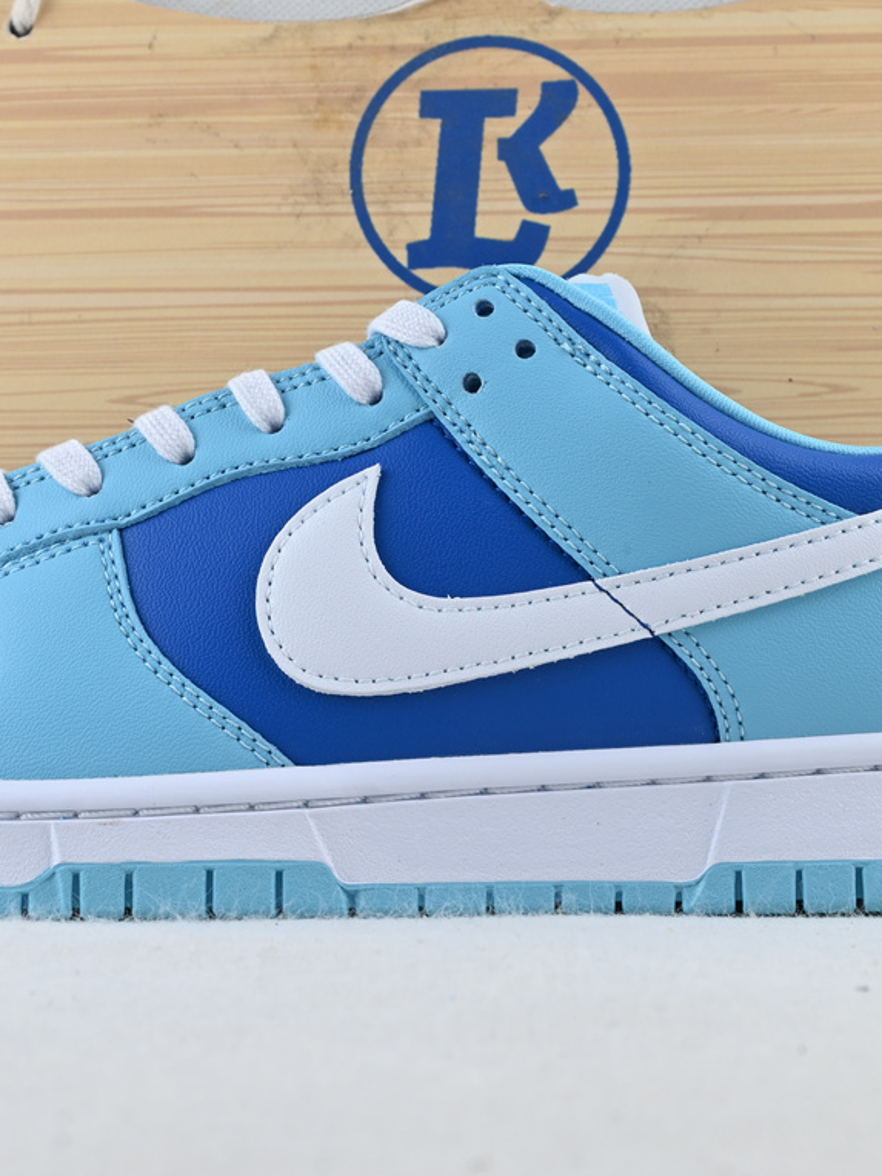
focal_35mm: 75
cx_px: 340
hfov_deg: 19.7
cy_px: 610
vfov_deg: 26.1
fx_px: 2540
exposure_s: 1/15
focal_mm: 33
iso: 100
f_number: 10
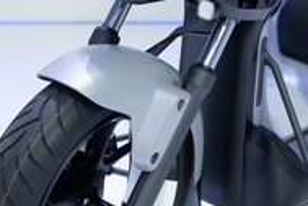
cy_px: 35
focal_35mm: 132
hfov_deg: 15.3
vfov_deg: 10.4
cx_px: 308
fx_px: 1129
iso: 400
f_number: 2.8
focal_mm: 25.7
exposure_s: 1/320
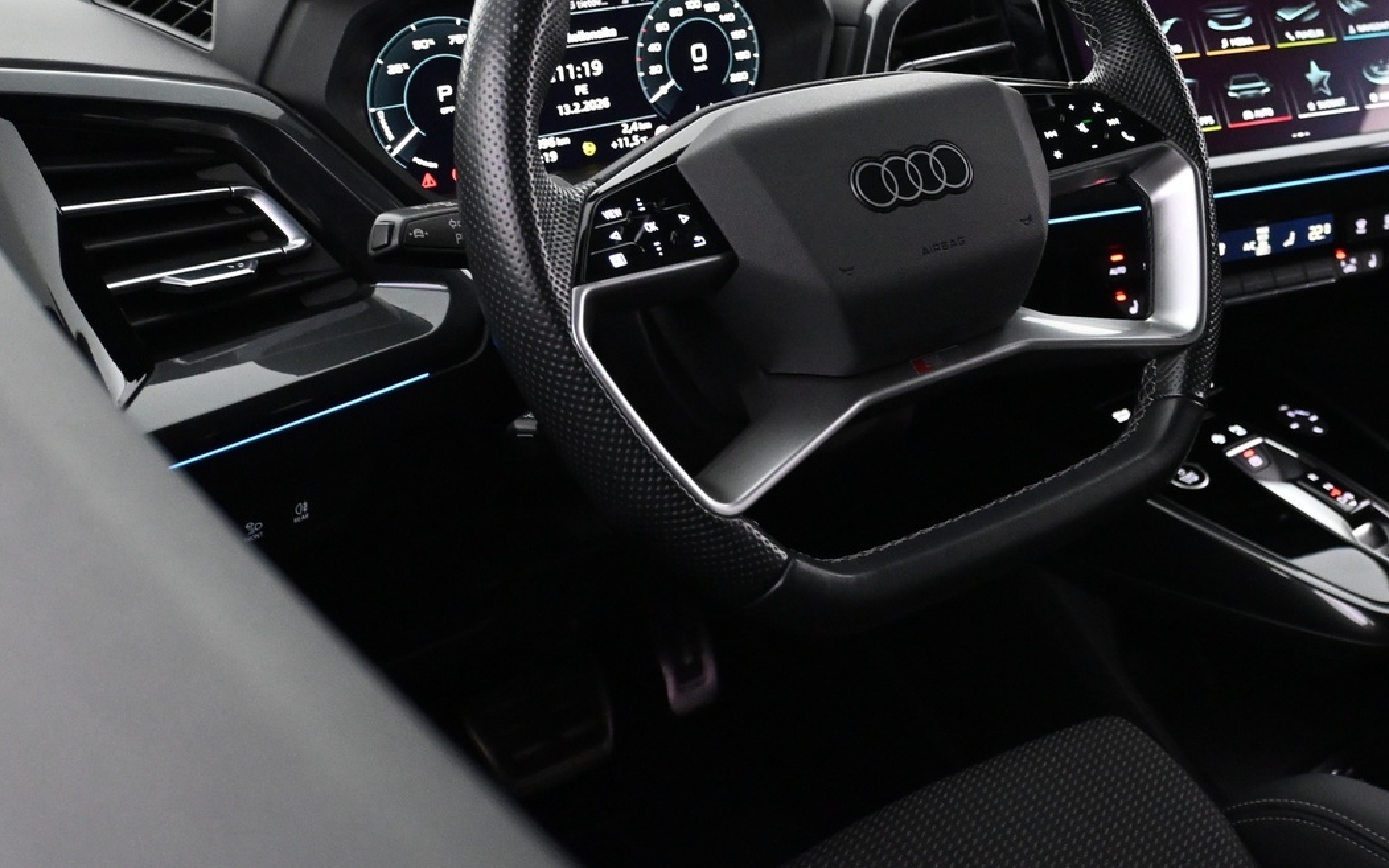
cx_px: 941
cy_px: 180
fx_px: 1695
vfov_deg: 28.2
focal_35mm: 45
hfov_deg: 43.8
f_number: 3.8
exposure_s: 1/60
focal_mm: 19
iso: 4000
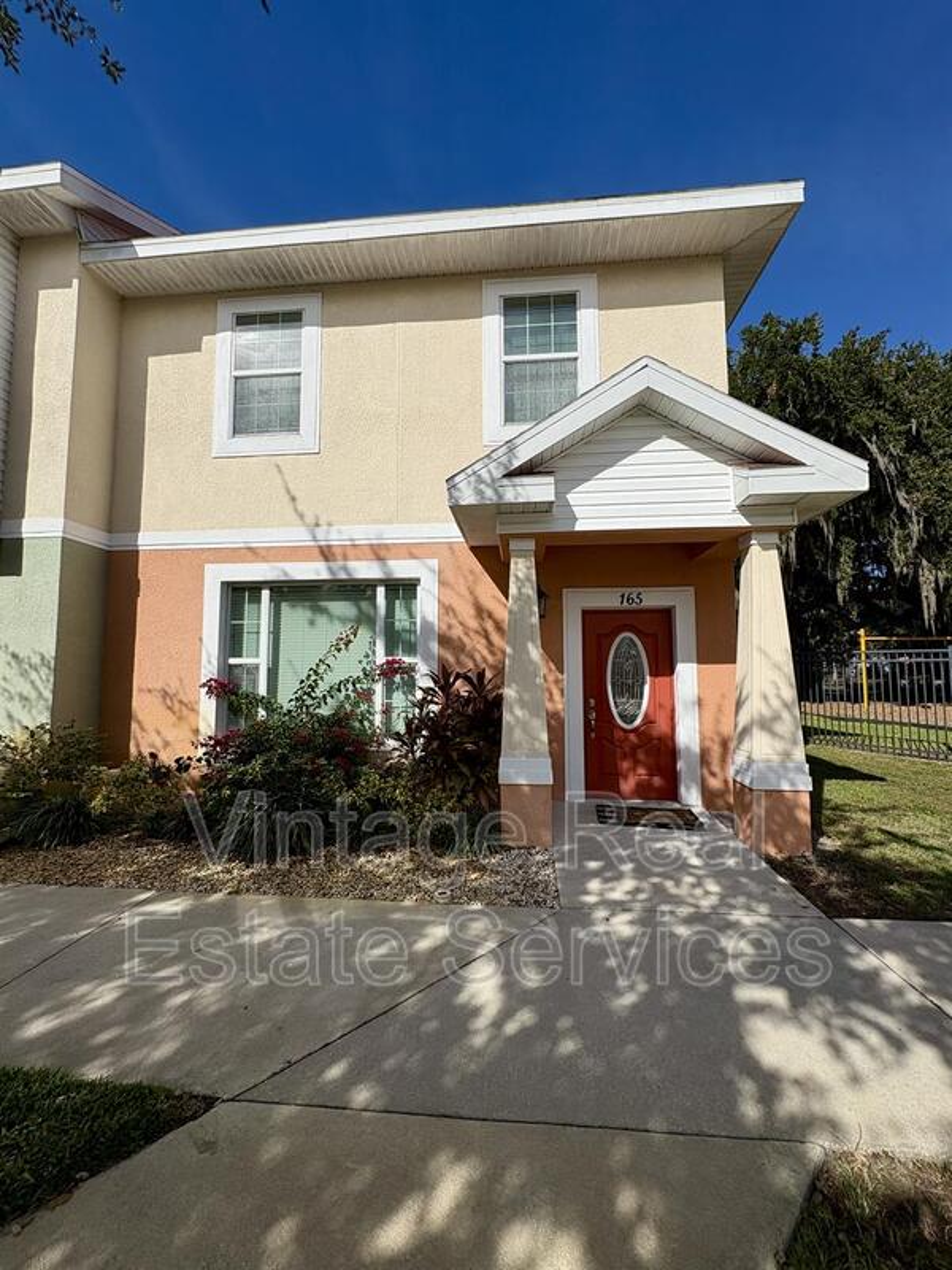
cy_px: 635
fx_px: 513
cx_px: 476
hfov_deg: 85.7
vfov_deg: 102.1
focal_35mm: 14
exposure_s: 1/3717
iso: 50
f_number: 2.2
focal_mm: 2.22
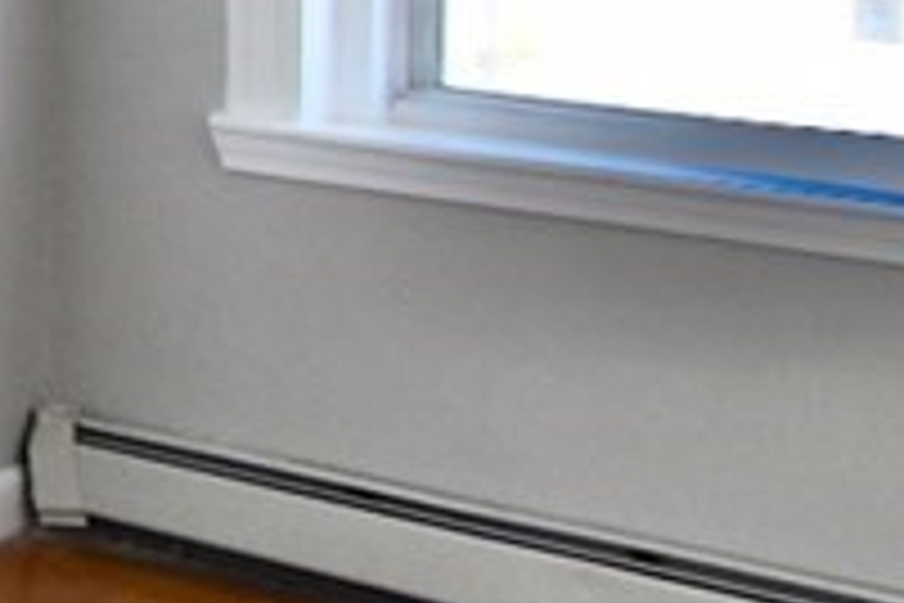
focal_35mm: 100
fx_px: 2500
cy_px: -349
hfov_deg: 13.8
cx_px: -1318
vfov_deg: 12.9
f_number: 5.6
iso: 800
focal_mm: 13
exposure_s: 1/125
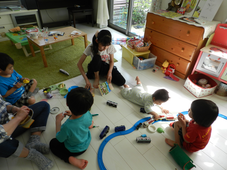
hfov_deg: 73.9
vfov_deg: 58.9
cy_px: 85
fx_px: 151
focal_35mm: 23
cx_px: 114
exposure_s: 1/50
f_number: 3.4
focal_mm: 4
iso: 160
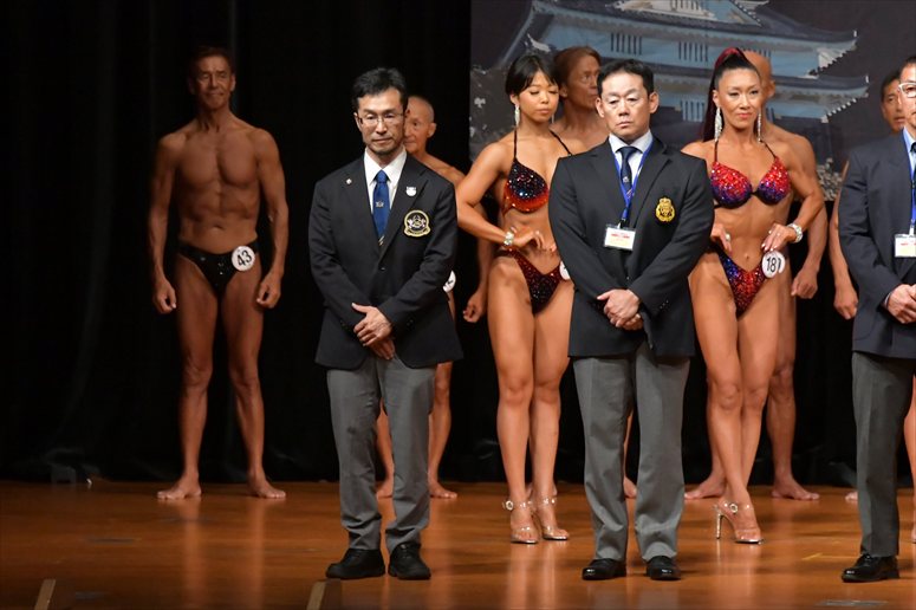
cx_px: 458
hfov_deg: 7.6
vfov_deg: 5.1
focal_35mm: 270
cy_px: 305
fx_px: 6867
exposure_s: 1/400
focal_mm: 180
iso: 8000
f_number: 5.6
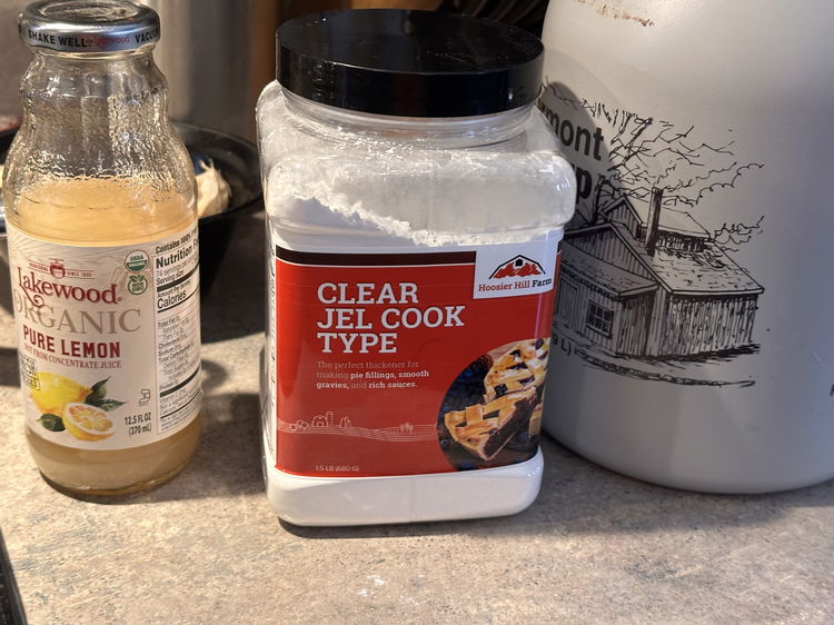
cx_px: 417
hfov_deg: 39.7
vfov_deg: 30.2
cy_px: 312
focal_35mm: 48
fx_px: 1156
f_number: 1.78
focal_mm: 6.86
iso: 200
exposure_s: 1/40
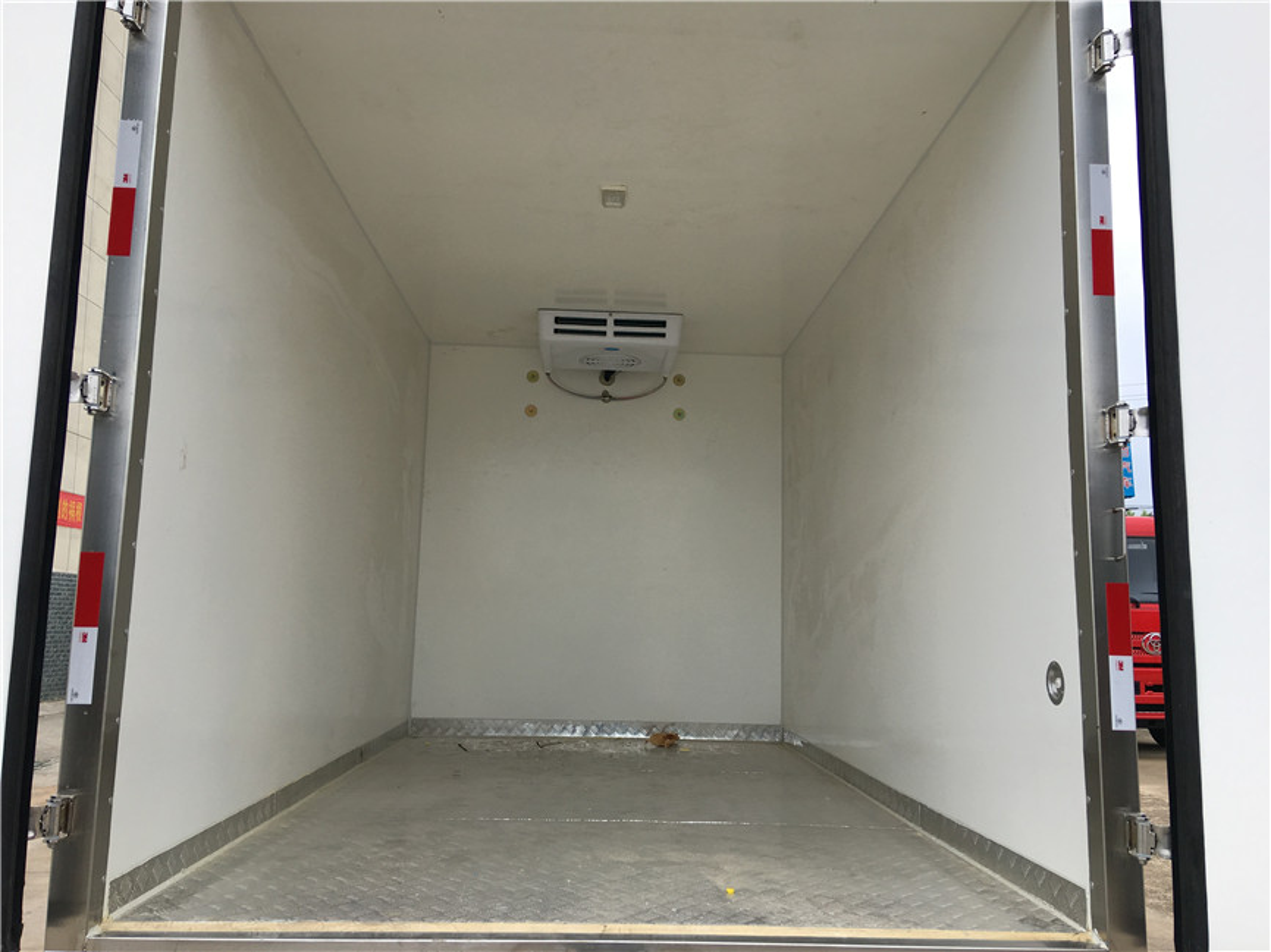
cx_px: 636
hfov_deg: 61.7
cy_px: 476
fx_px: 1065
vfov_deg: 48.2
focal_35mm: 29
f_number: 2.2
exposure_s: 1/864
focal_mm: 4.15
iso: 25
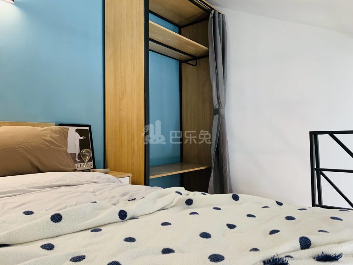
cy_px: 132
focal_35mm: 26
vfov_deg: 53.1
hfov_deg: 67.3
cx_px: 176
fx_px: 265
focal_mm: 4.25
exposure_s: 1/60
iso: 320
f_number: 1.8
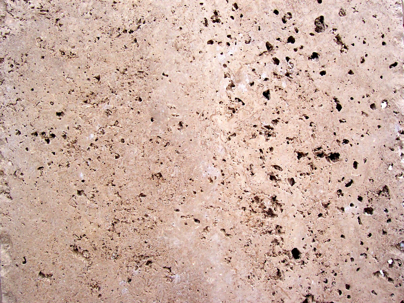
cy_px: 152
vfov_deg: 38.7
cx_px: 202
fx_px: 432
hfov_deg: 50.1
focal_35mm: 37
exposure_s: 1/250
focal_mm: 5.6
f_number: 5.6
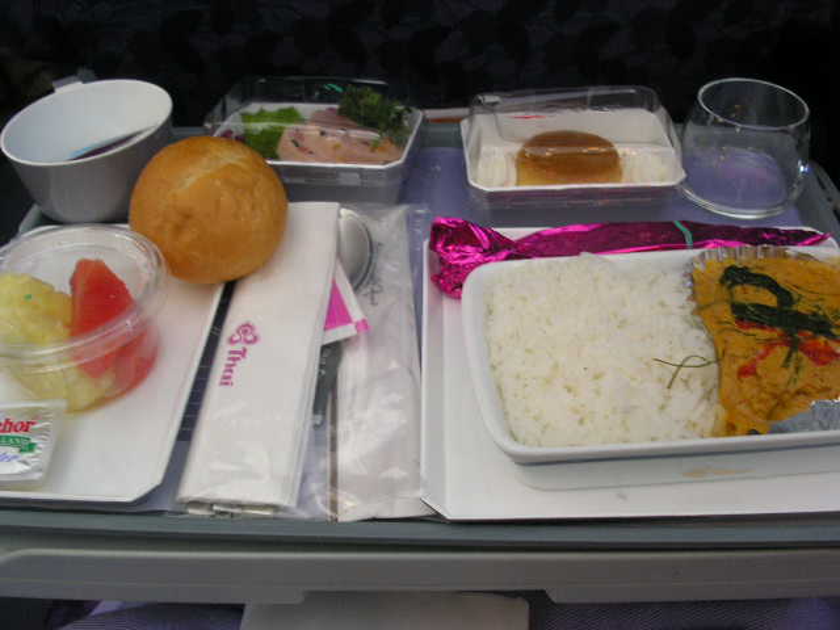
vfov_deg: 37.7
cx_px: 420
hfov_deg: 49.0
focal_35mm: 38
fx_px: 922
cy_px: 315
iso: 200
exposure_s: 1/8
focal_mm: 7.8
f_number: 2.8
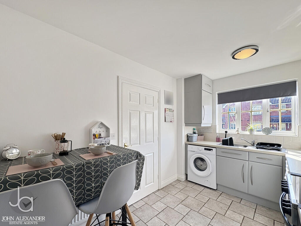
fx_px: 122
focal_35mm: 14
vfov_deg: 85.7
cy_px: 113
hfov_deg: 102.1
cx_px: 150
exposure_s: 1/100
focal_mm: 2.22
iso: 50
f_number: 2.2
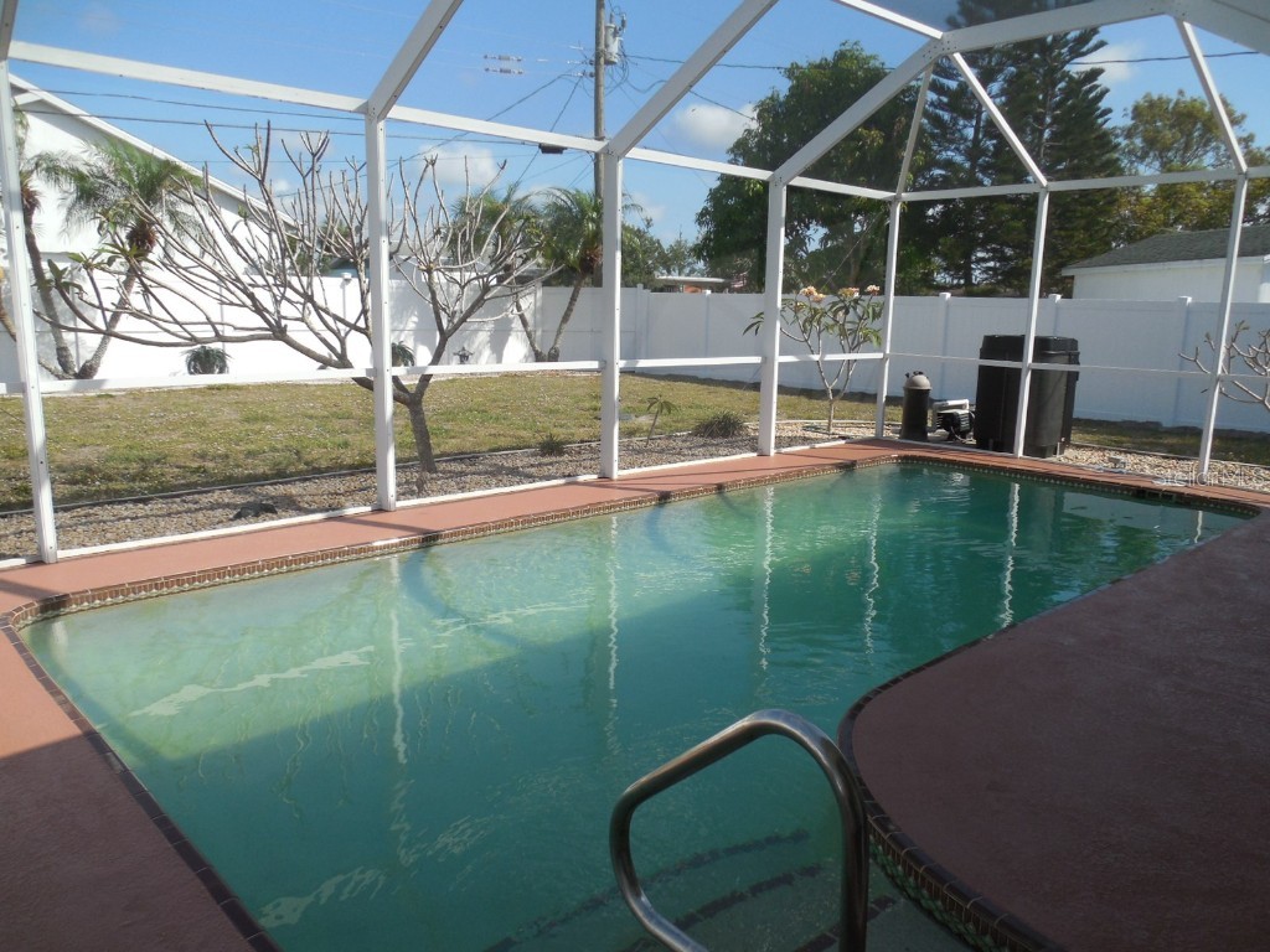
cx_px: 635
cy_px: 476
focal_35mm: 25
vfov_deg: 54.9
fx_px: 917
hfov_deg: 69.4
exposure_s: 1/800
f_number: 3.3
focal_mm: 4.5
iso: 125
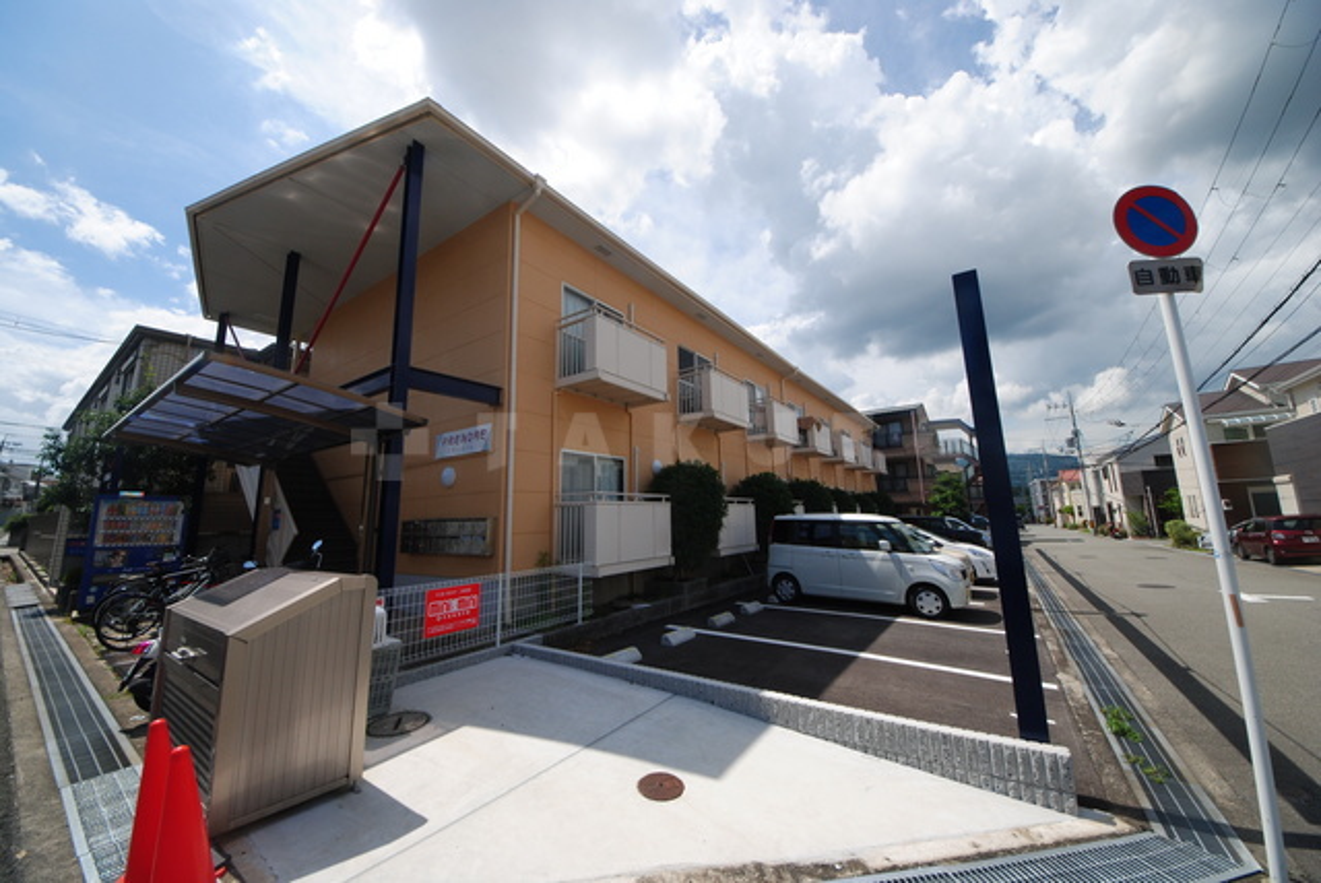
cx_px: 660
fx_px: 441
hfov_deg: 112.6
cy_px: 442
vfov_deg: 90.1
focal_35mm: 12
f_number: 10
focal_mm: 8
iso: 140
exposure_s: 1/250
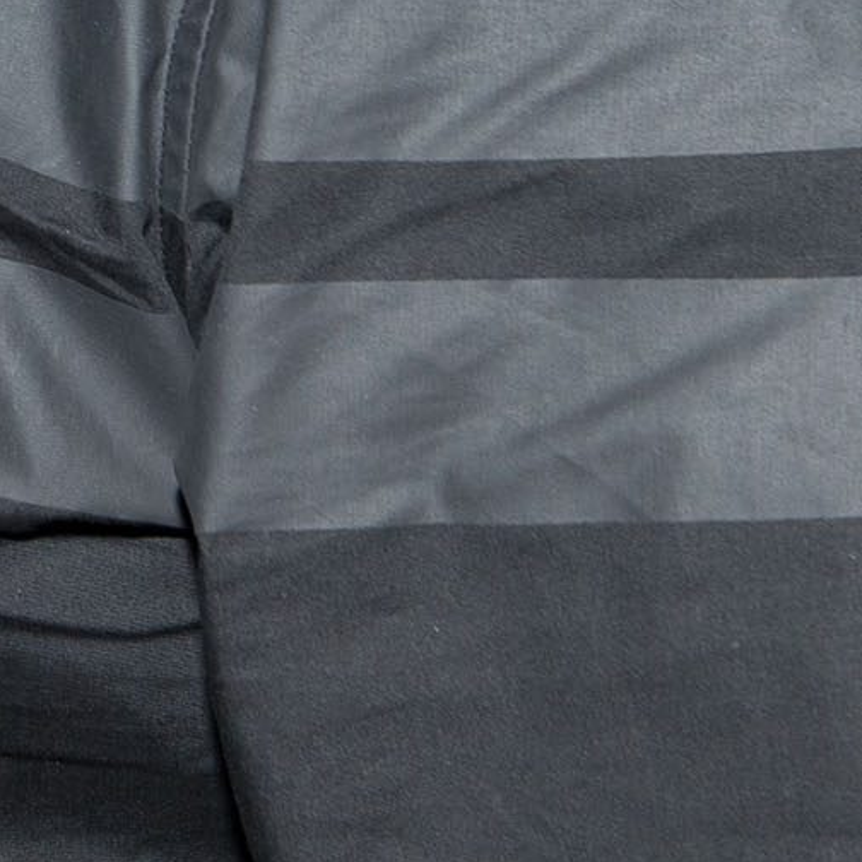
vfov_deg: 6.7
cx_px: -966
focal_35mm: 253
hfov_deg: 6.7
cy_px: -735
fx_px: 7128
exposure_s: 1/160
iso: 500
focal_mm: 50
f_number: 5.6
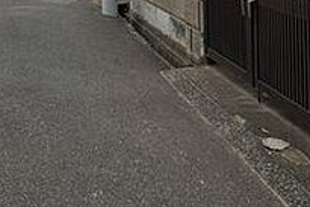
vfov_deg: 26.0
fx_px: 379
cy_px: -64
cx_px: 11
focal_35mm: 44
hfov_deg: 39.9
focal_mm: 1.83
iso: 52
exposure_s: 1/1689
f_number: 2.2
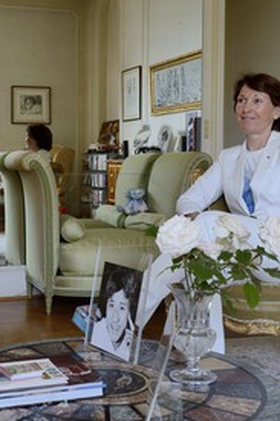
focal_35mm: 52
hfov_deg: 25.4
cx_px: 46
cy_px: 211
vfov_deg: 38.2
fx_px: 607
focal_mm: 34
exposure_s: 1/60
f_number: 6.3
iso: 800
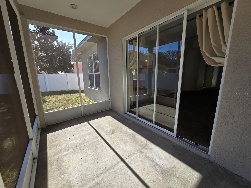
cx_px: 126
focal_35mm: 13
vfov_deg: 89.9
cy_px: 94
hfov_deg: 106.2
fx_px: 94
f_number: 2.2
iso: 50
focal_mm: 2.2
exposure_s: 1/594
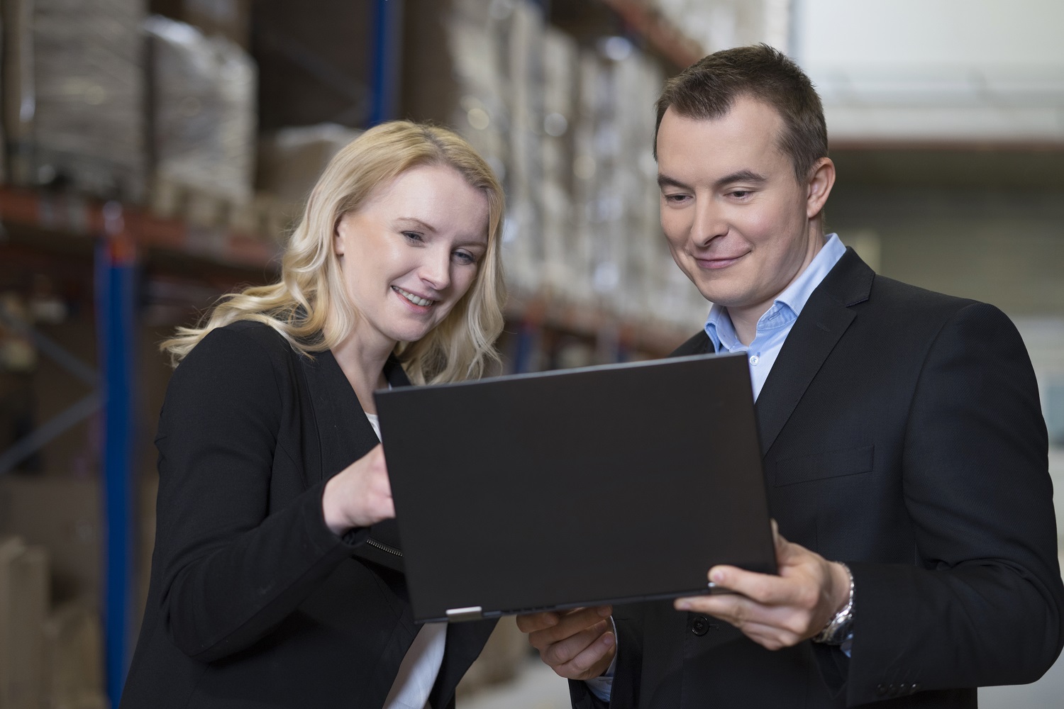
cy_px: 354
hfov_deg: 23.9
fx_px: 2512
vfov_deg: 16.1
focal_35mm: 85
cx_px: 532
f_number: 2.8
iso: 500
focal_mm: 85
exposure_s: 1/60
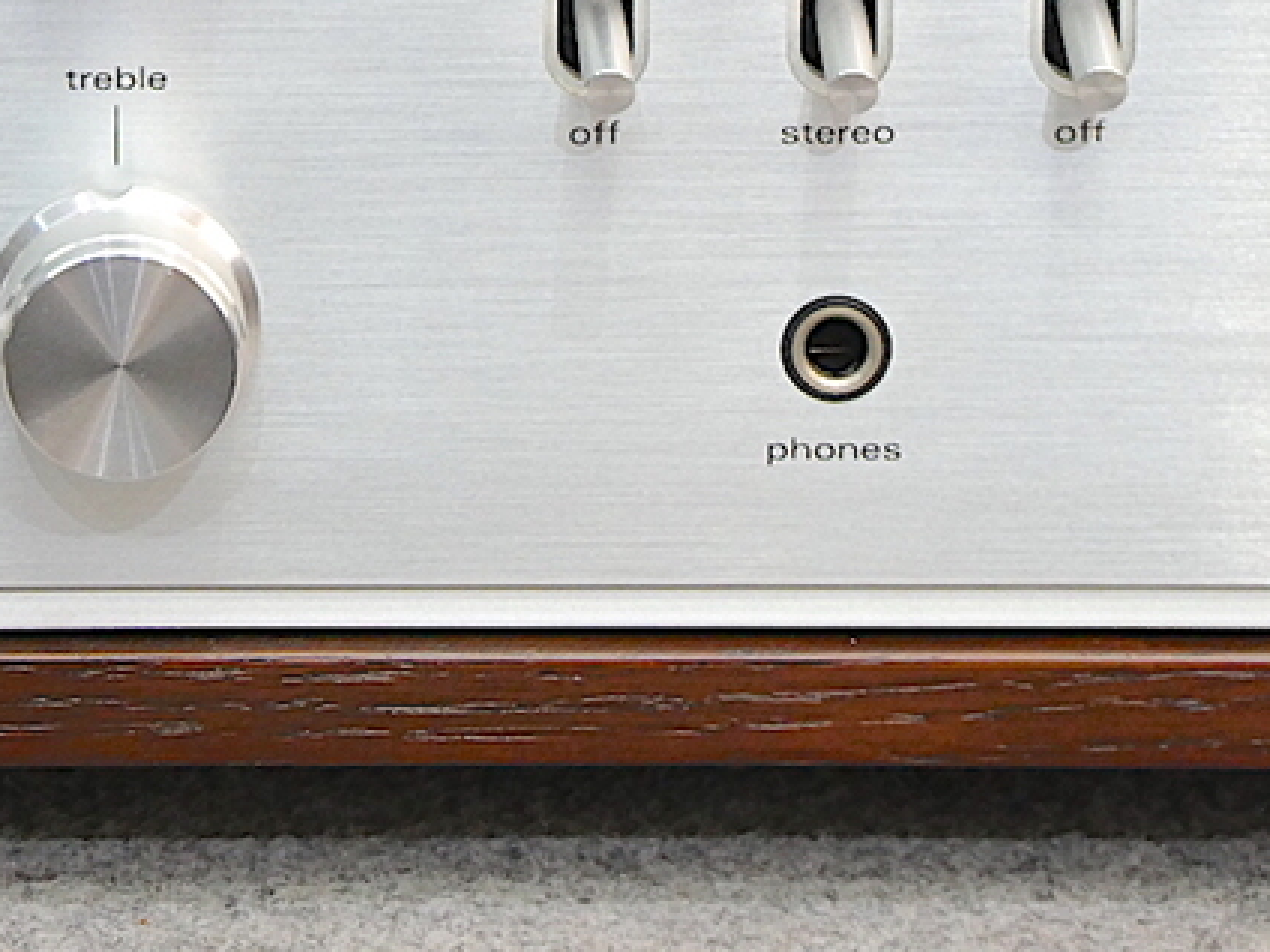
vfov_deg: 6.2
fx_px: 8805
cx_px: 21
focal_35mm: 240
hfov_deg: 8.2
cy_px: -87
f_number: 5.1
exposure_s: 1/20
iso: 200
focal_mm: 19
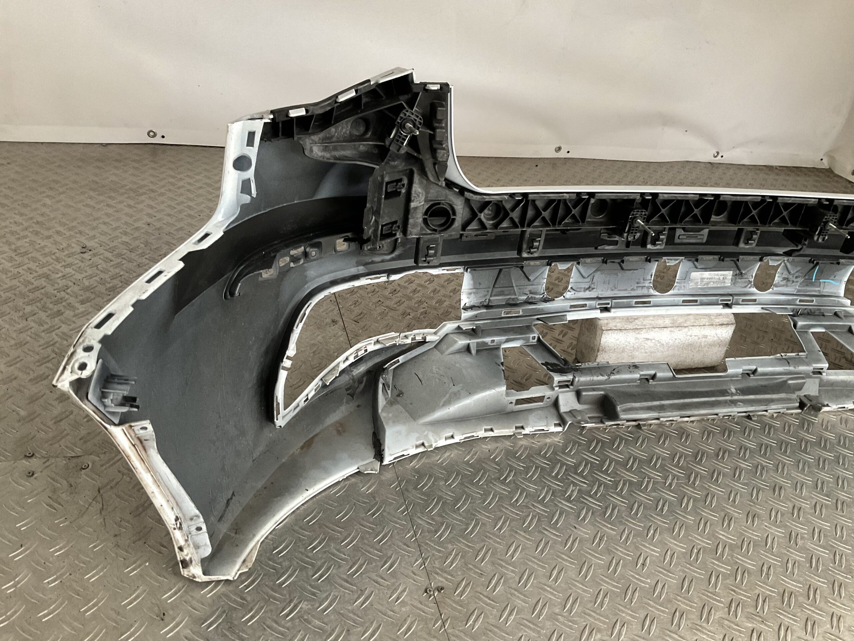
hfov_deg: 61.7
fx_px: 715
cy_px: 320
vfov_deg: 48.2
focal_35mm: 29
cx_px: 427
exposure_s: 1/50
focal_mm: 3
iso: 160
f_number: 1.8
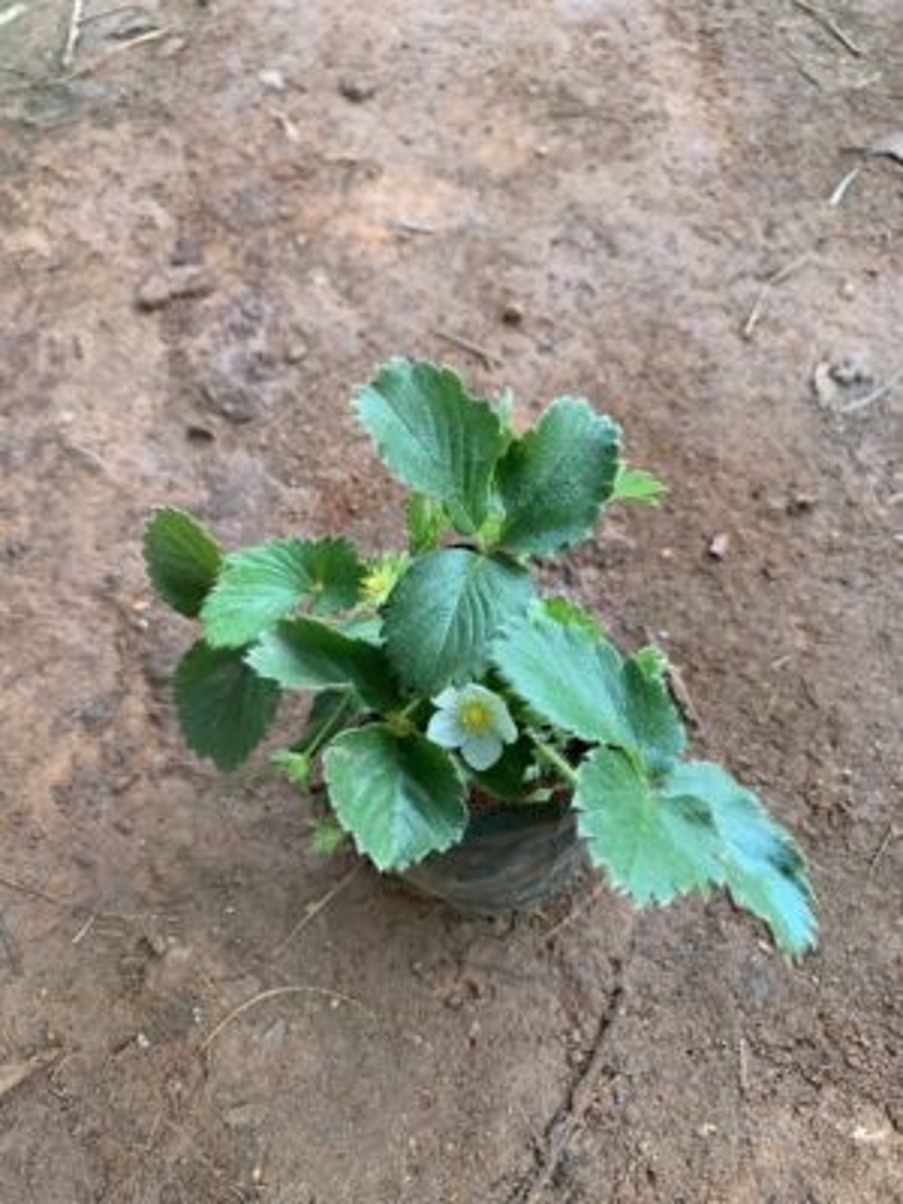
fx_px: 904
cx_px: 452
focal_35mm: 26
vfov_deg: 67.3
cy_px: 602
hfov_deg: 53.1
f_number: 1.8
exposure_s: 1/121
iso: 50
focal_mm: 4.25
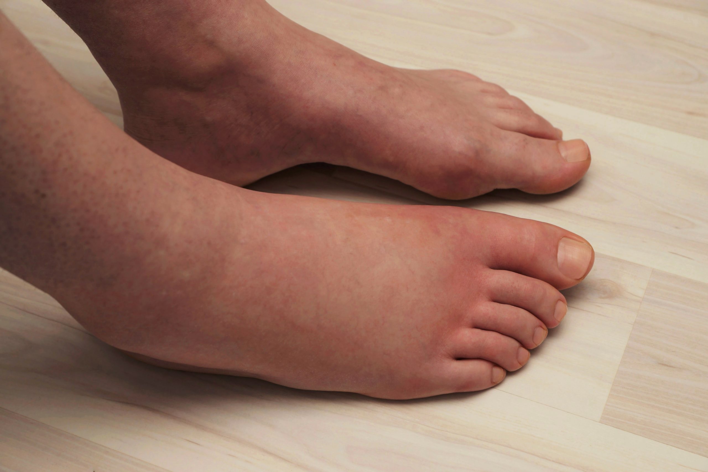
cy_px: 236
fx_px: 1327
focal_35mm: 68
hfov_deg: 29.9
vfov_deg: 20.2
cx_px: 354
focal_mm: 45
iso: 100
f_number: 5.6
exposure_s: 1/60
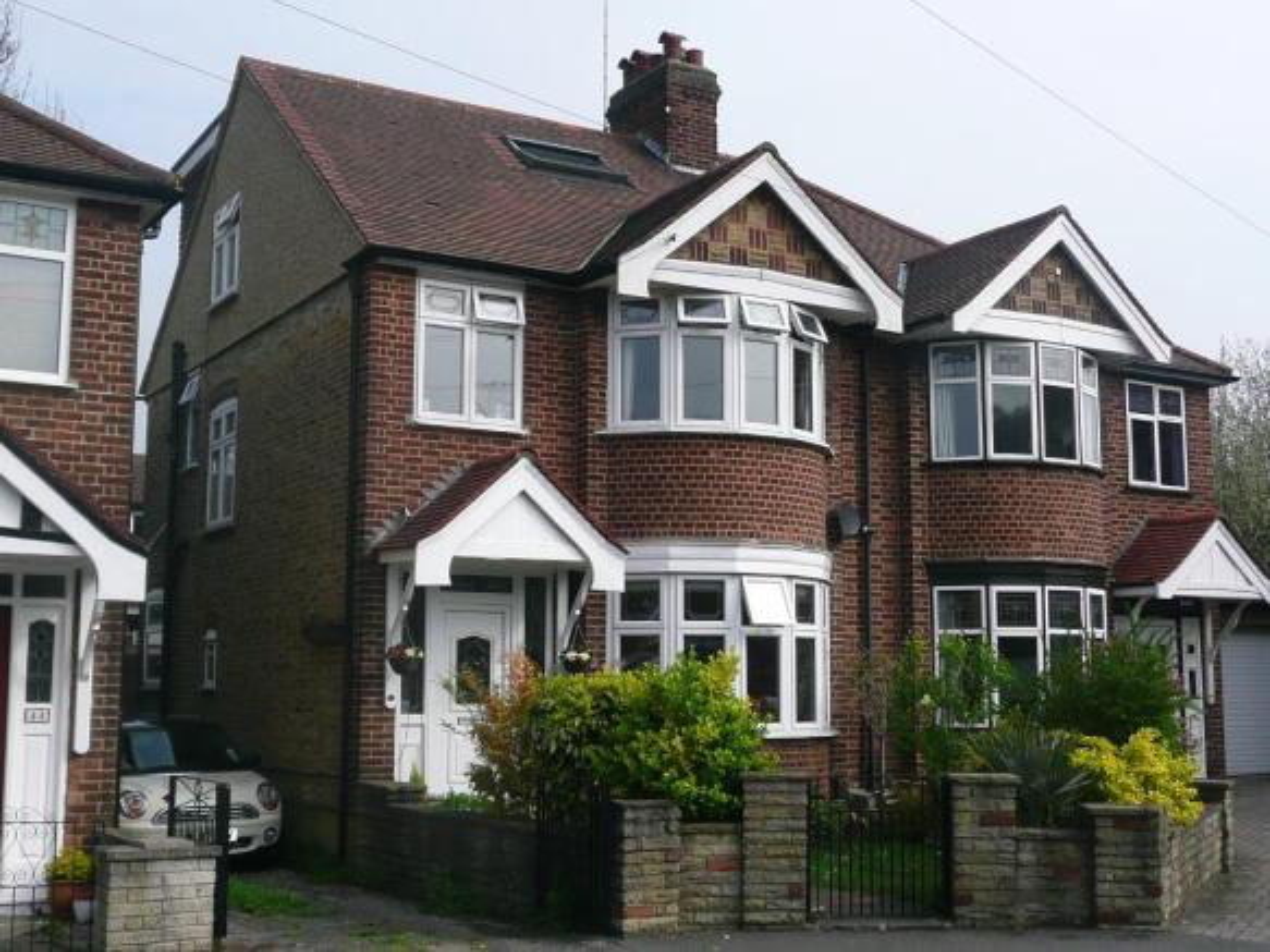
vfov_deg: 34.3
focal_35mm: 42
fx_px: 1541
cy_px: 476
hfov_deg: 44.8
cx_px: 635
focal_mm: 4.6
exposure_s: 1/800
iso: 100
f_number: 3.3
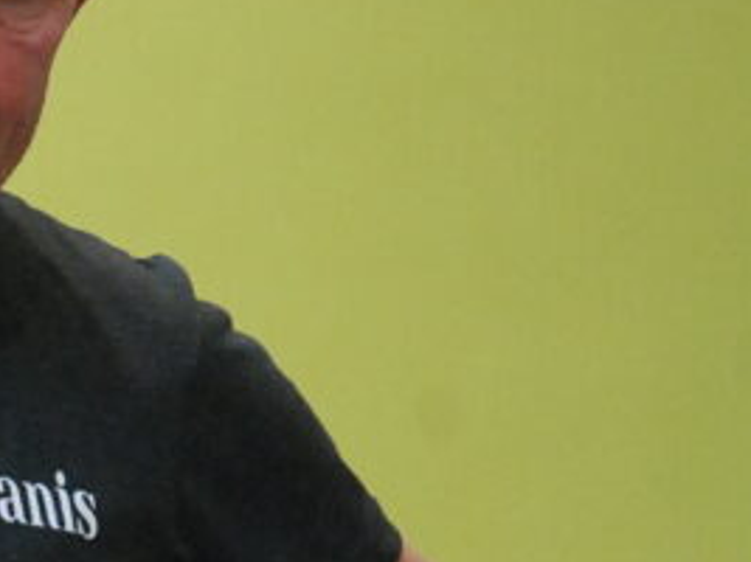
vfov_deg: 2.6
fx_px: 12618
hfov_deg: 3.4
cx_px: -253
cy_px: 499
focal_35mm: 582
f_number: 5.6
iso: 1600
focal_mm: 105
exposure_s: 1/80
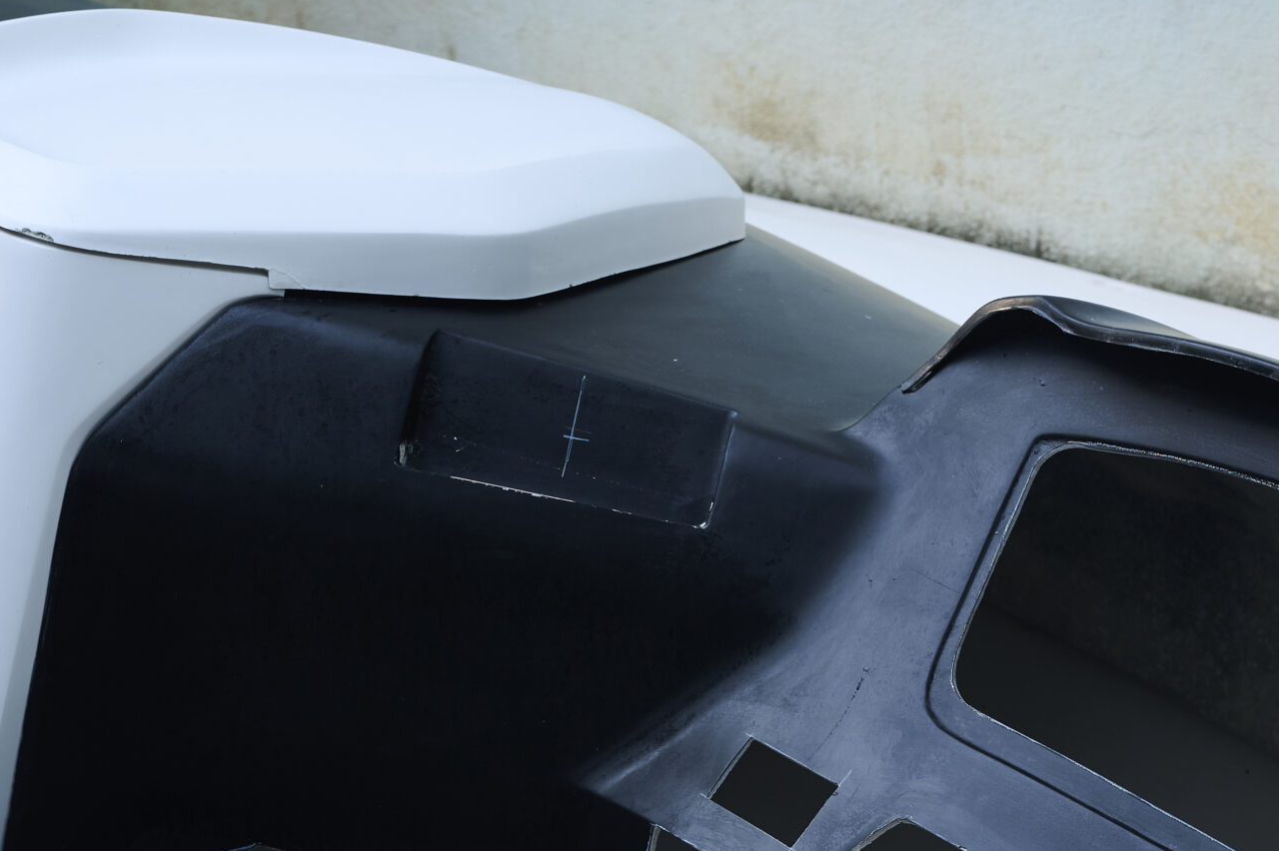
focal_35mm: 100
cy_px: 843
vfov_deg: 13.5
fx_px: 3551
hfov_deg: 20.4
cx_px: 765
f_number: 6.3
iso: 250
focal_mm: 50
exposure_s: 1/160
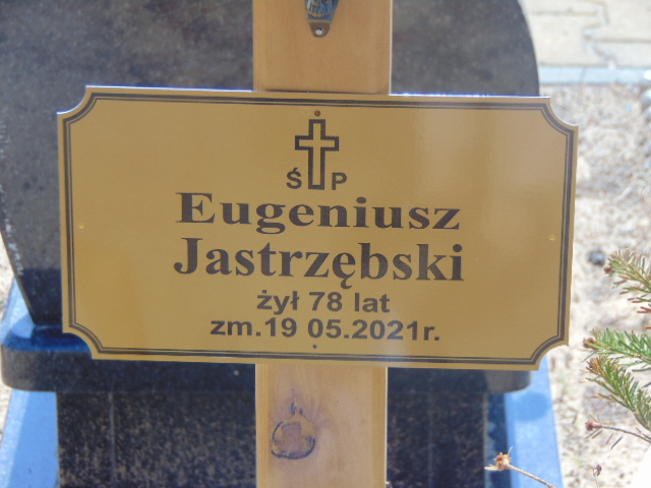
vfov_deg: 9.1
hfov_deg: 12.0
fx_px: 3084
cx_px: 326
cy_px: 244
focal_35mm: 164
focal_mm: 29.5
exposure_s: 1/320
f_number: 4
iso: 80
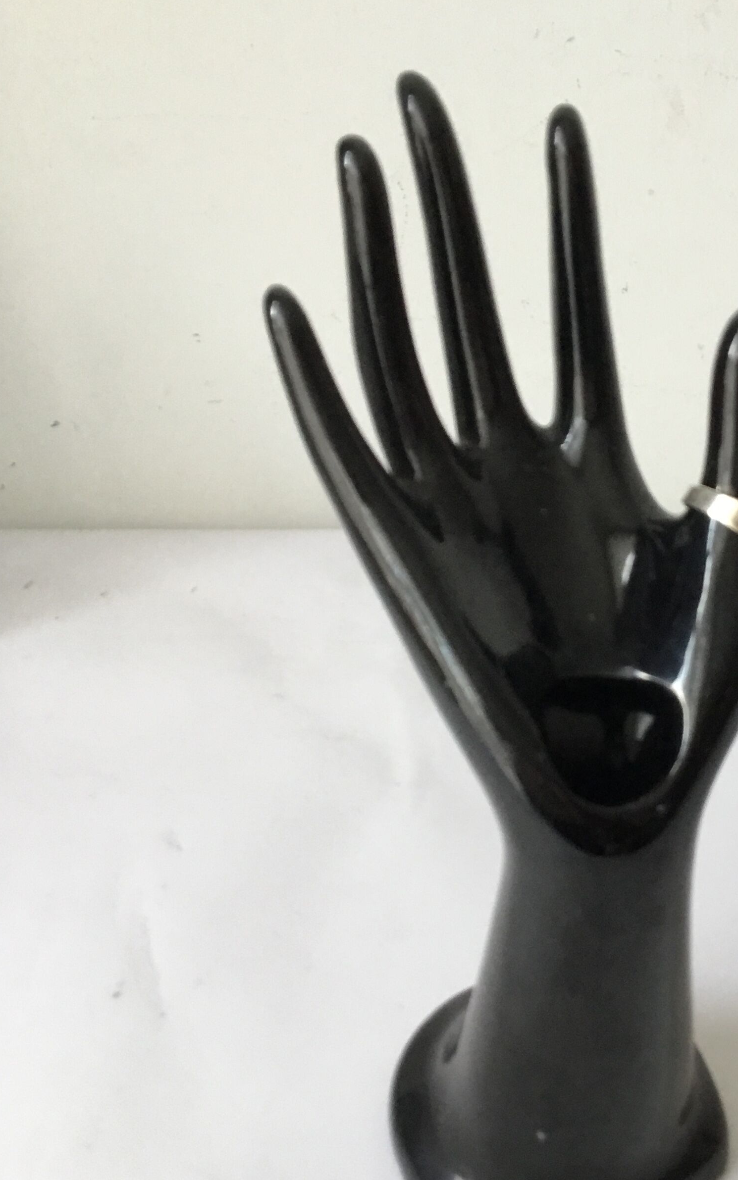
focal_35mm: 45
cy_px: 629
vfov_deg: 44.3
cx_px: 600
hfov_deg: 28.0
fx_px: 1448
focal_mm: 3.3
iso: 125
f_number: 2.4
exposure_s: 1/33
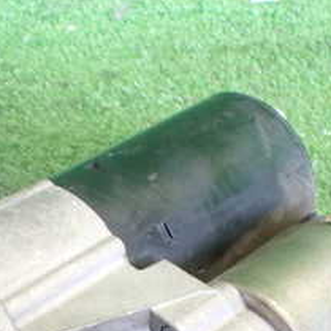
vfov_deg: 22.1
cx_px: 116
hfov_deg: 22.7
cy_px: 314
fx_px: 822
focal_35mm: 76
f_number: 2.3
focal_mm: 5.4
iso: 800
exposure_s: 1/60
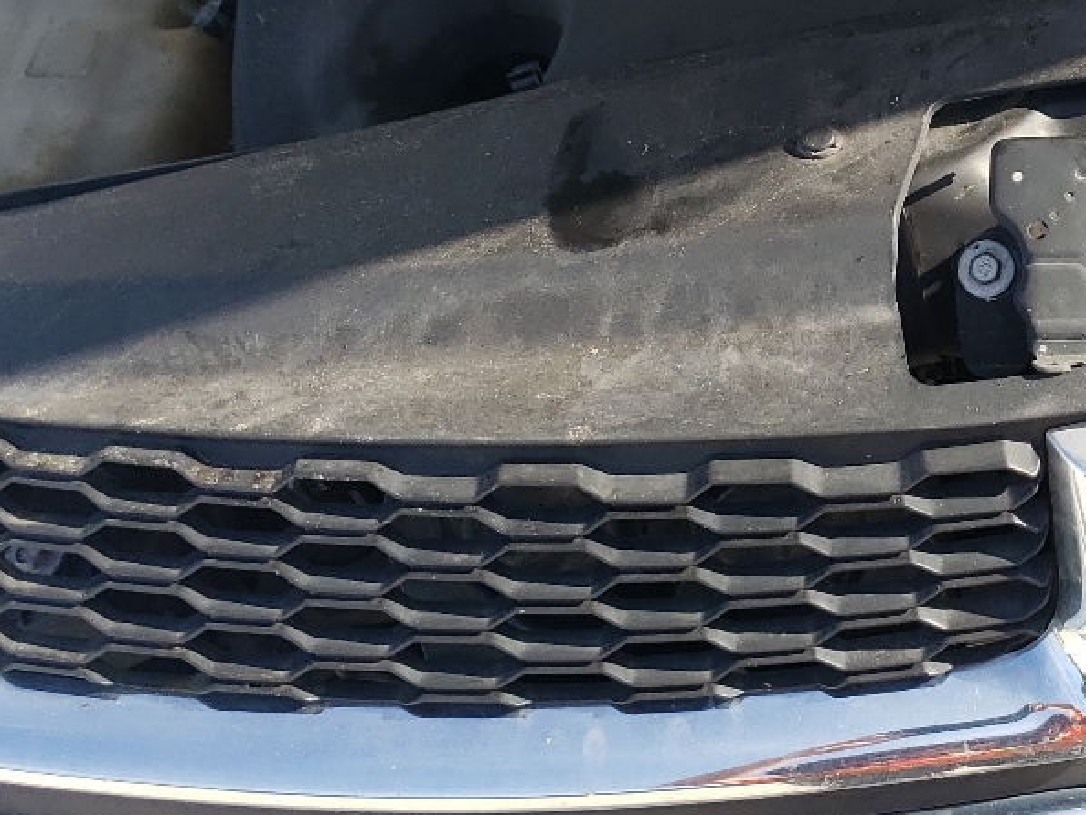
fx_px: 2197
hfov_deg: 25.7
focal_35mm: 70
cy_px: 126
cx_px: 1198
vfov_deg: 20.7
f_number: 1.5
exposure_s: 1/1000
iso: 50
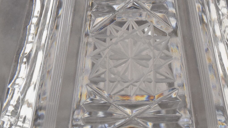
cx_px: 131
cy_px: 17
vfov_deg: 9.3
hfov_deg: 16.5
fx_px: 786
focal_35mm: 130
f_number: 5
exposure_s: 1/100
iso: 1600
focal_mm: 28
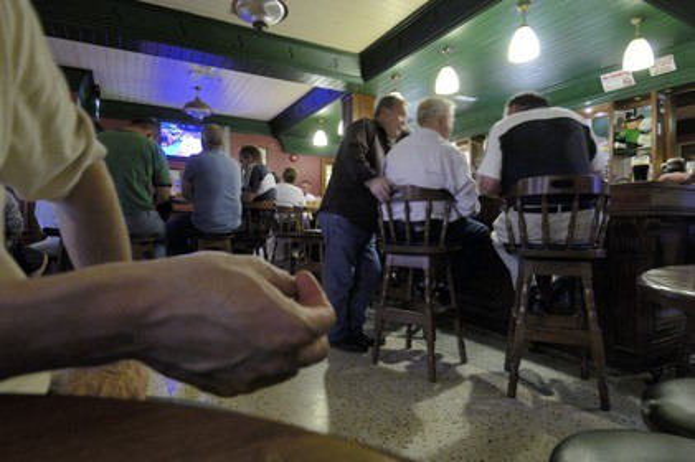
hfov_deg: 85.5
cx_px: 348
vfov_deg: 63.1
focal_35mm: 20
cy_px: 231
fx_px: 376
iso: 100
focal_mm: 13
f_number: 7.1
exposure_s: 1.3
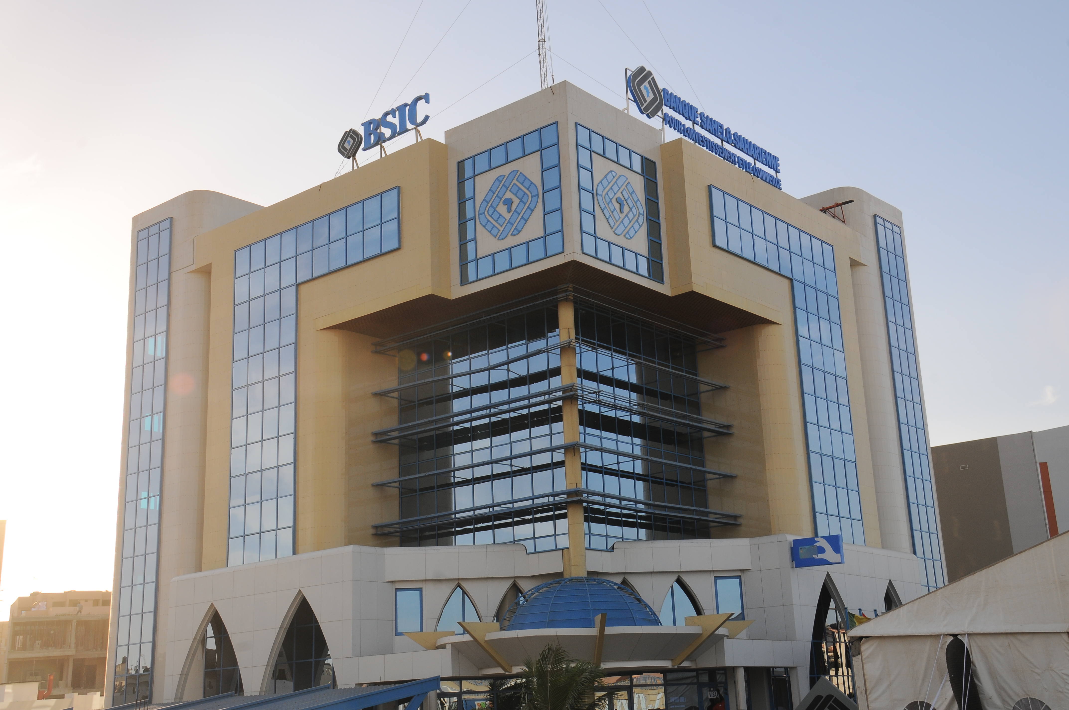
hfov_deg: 46.4
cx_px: 534
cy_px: 355
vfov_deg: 31.8
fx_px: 1246
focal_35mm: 42
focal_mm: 28
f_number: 11
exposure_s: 1/125
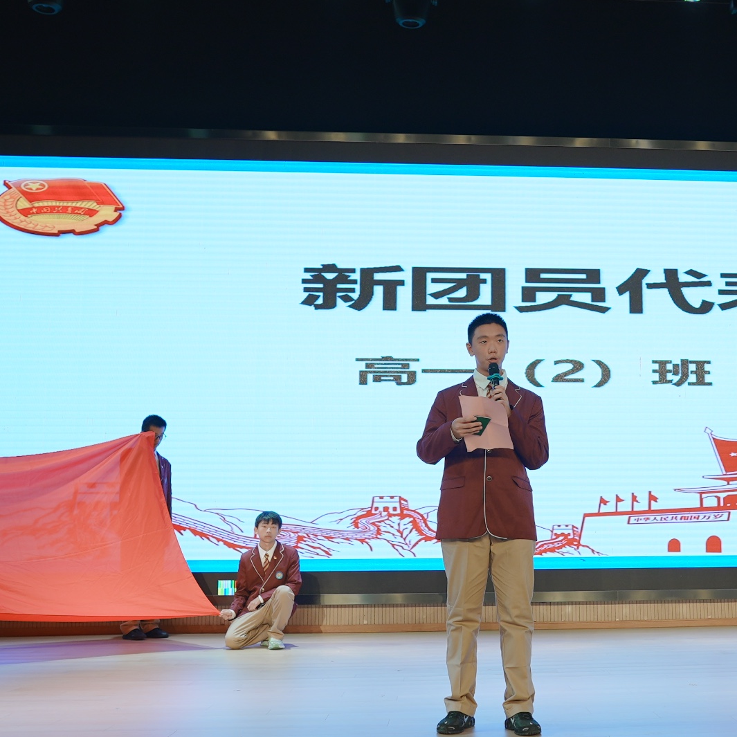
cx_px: 543
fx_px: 1108
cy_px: 368
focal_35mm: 46
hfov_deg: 36.0
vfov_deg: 36.8
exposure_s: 1/200
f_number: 2.8
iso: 160
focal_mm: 24
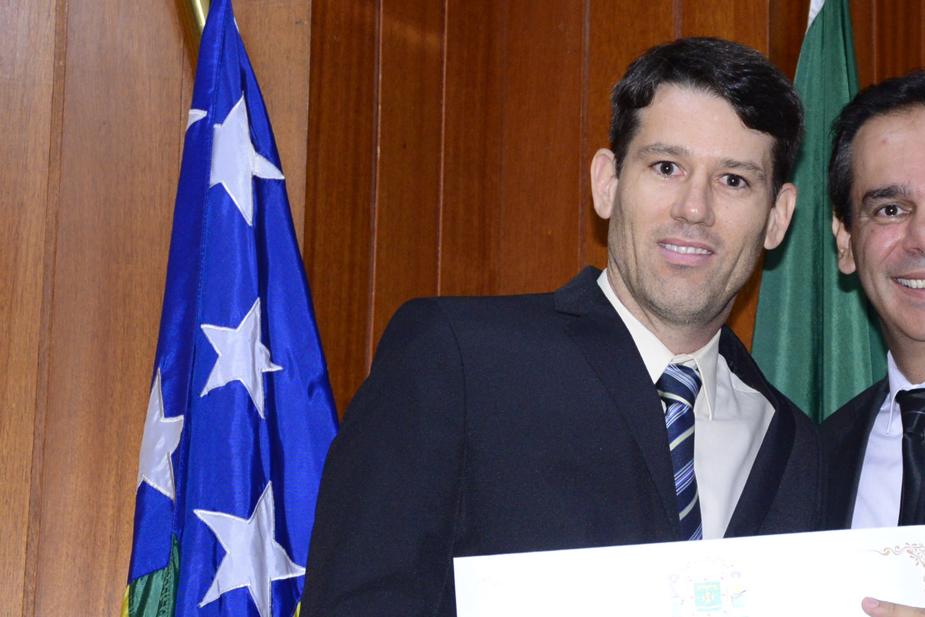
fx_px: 3007
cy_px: 525
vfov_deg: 11.7
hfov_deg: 17.4
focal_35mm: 117
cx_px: 721
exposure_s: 1/125
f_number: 6.3
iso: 2500
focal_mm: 58
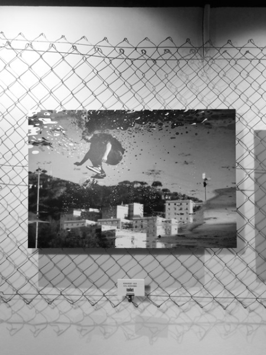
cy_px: 178
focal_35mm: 29
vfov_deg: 61.7
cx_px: 133
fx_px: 297
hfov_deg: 48.2
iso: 40
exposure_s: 1/33
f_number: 2.2
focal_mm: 4.15
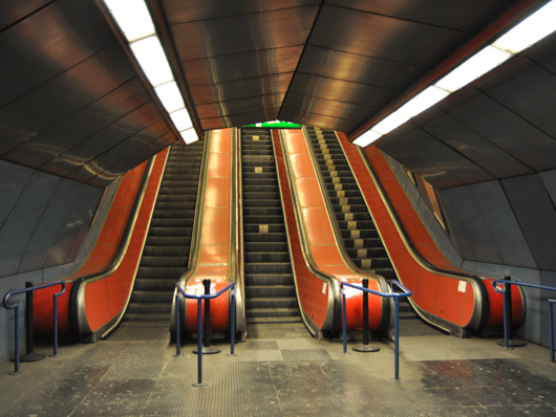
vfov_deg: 39.7
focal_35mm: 36
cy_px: 208
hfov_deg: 51.3
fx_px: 578
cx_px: 279
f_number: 3.2
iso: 800
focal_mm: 22
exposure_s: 1/40
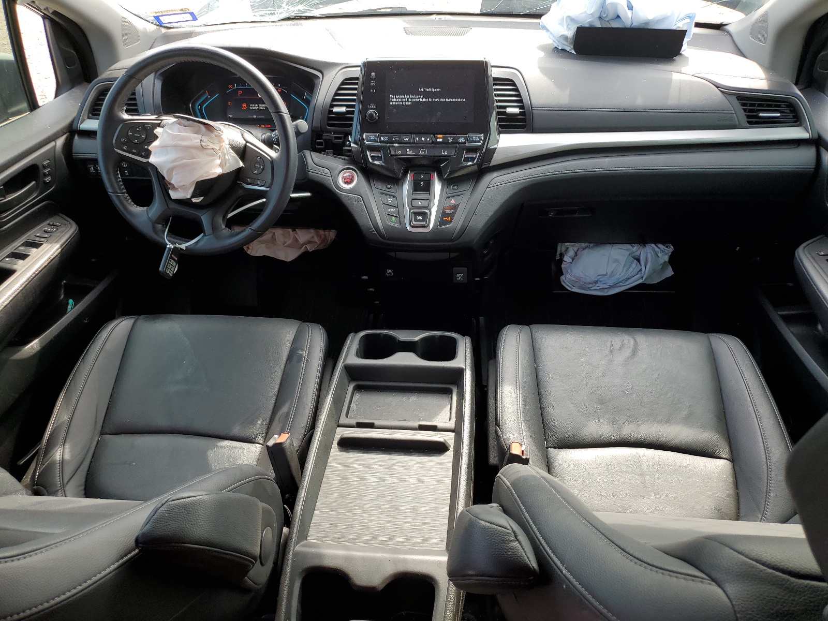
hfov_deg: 67.3
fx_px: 622
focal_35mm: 26
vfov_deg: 53.1
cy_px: 310
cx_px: 414
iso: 50
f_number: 1.5
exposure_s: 1/192
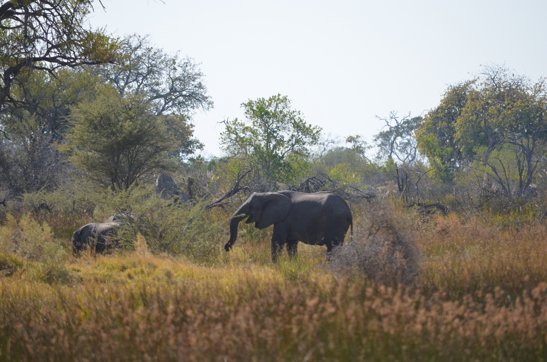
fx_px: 6824
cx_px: 274
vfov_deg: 3.0
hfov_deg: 4.6
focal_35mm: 450
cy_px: 181
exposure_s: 1/640
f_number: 6.3
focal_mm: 300
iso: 200
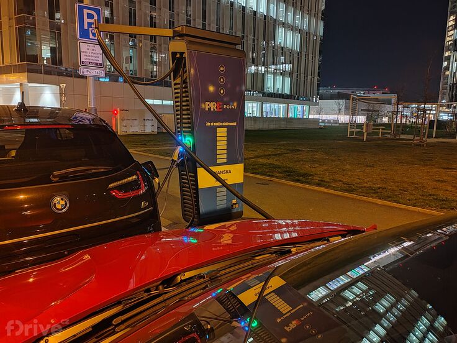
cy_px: 172
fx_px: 356
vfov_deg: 51.4
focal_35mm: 27
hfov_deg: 65.3
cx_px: 228
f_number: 1.9
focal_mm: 5.52
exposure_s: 1/16.7
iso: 4493
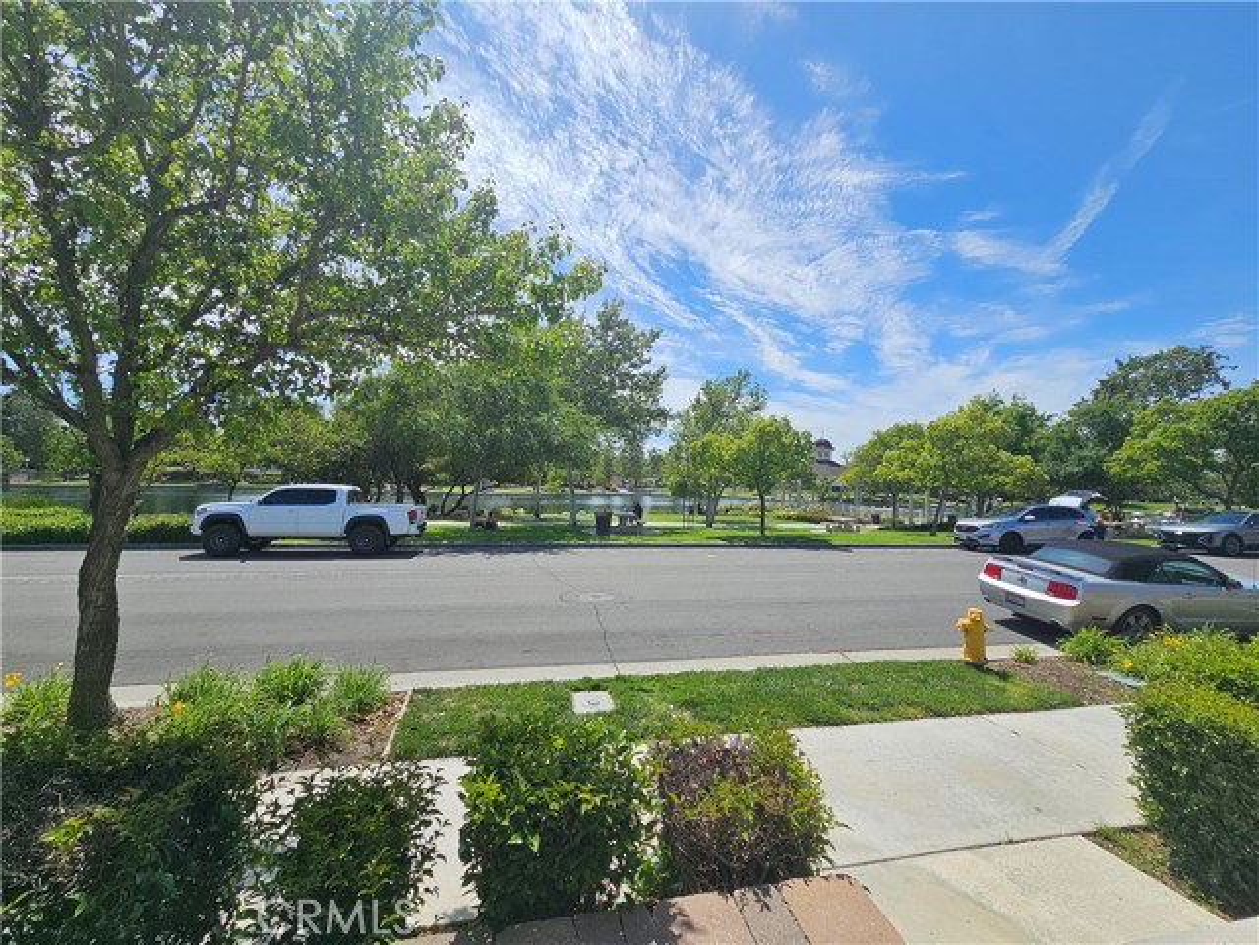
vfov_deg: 89.9
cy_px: 472
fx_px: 473
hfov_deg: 106.2
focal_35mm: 13
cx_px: 630
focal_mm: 2.2
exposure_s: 1/3399
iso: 50
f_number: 2.2
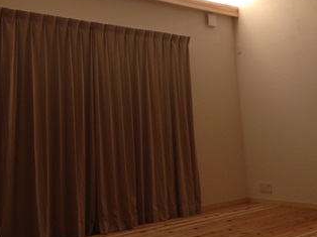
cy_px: 74
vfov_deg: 28.8
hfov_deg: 38.2
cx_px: 140
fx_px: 458
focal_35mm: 50
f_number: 2.4
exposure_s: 1/20
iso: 125
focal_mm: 4.28
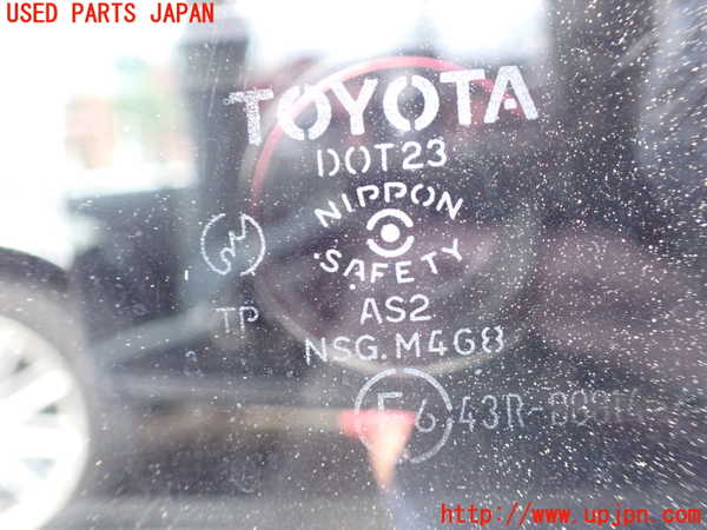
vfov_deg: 46.8
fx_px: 613
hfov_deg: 60.0
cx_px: 354
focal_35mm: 30
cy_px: 265
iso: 1250
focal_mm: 5.4
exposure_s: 1/30
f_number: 2.3
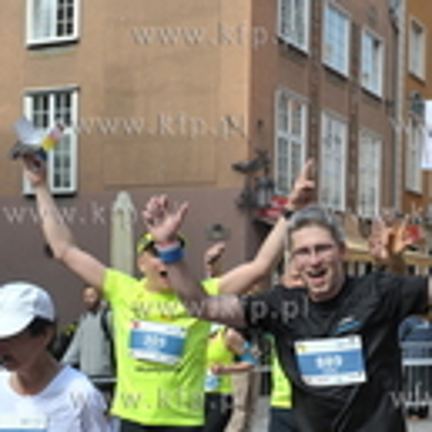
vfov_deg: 26.7
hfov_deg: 26.8
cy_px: 352
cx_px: 338
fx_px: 890
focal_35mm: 63
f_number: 5.6
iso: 400
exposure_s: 1/640
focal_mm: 24
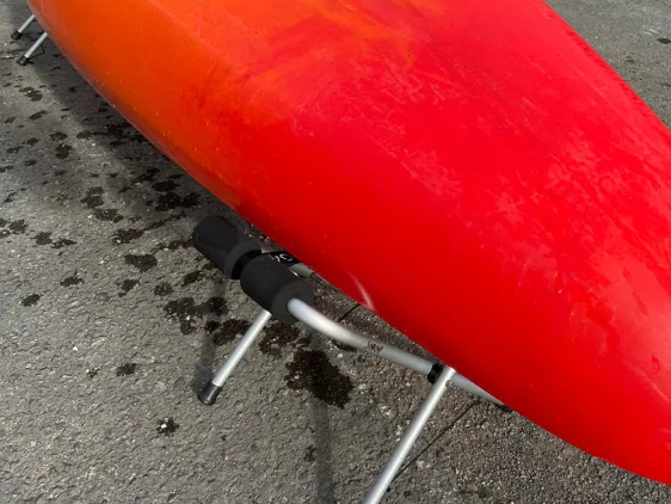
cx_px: 399
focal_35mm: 37
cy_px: 158
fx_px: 718
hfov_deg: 49.8
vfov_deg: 38.1
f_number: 1.8
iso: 32
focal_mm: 4.25
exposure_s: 1/1182
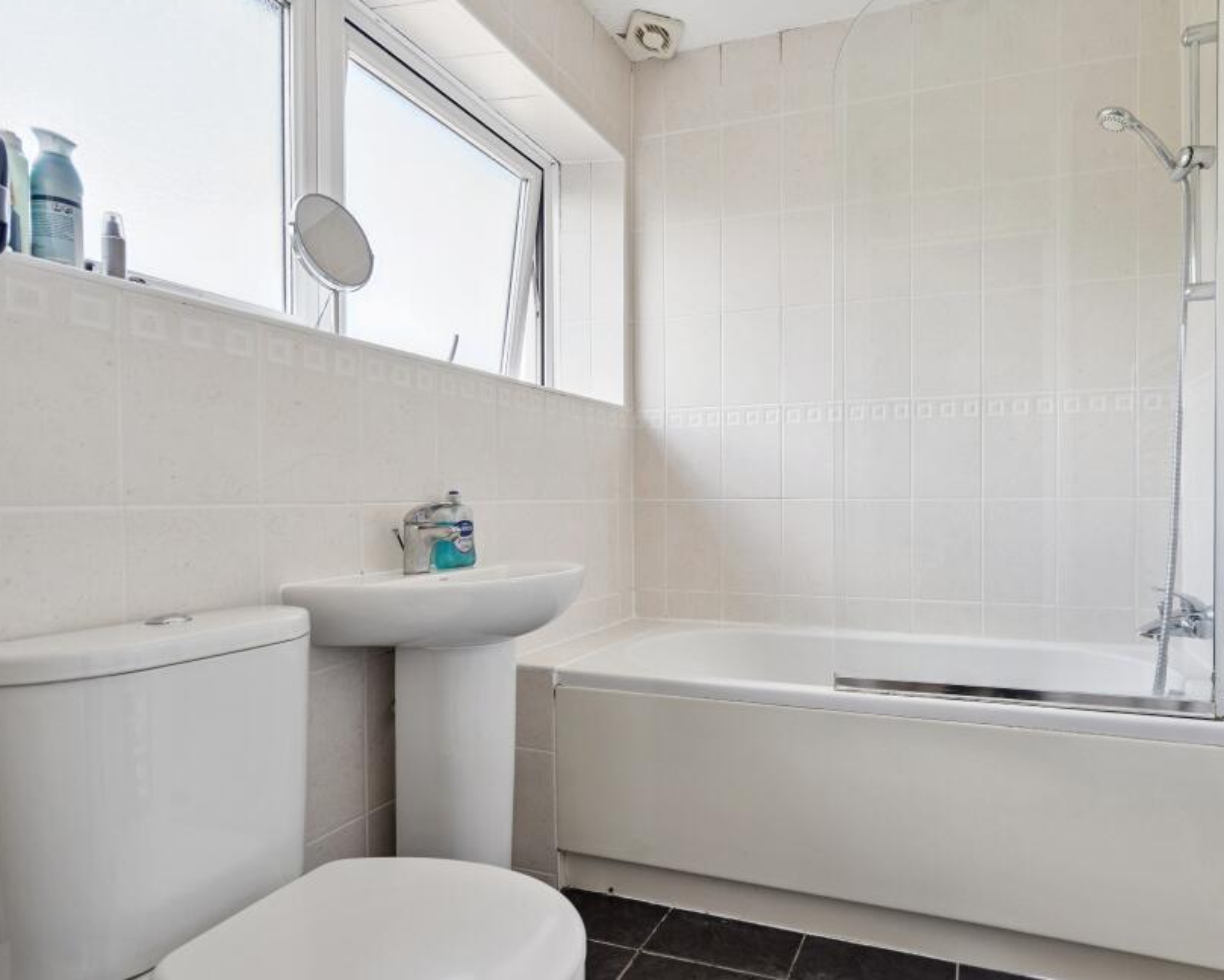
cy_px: 504
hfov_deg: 81.9
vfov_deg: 70.9
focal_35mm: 19
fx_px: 689
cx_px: 752
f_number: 5.6
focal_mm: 16
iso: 320
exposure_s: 1/20
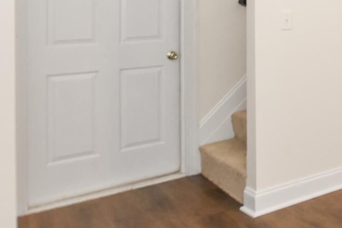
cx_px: 476
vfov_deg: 27.5
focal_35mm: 46
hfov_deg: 30.4
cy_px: -2
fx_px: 437
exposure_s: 1/60
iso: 800
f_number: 4
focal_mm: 10
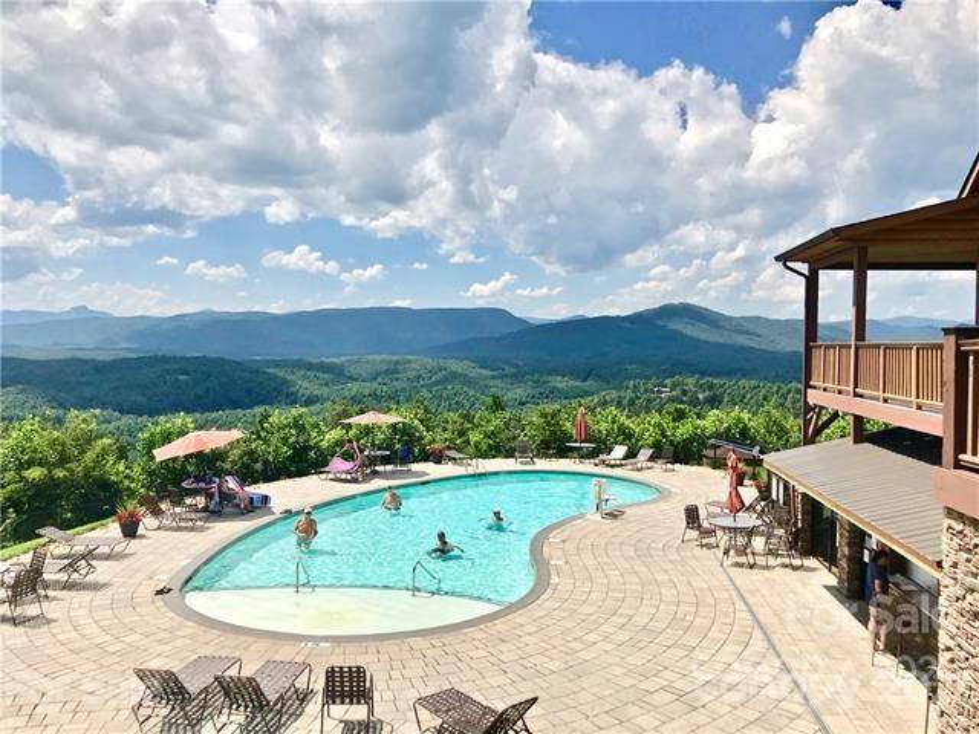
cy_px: 367
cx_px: 490
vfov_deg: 49.7
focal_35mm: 28
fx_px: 792
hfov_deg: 63.4
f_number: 1.8
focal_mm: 3.99
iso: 20
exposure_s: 1/5051
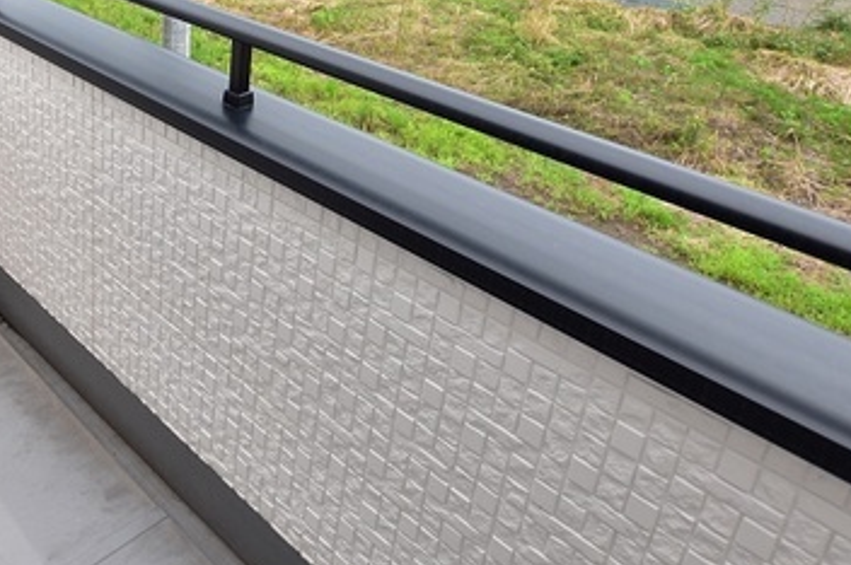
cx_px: 106
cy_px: 41
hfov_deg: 52.6
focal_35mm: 32
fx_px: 756
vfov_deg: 37.9
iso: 160
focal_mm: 10
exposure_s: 1/1000
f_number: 4
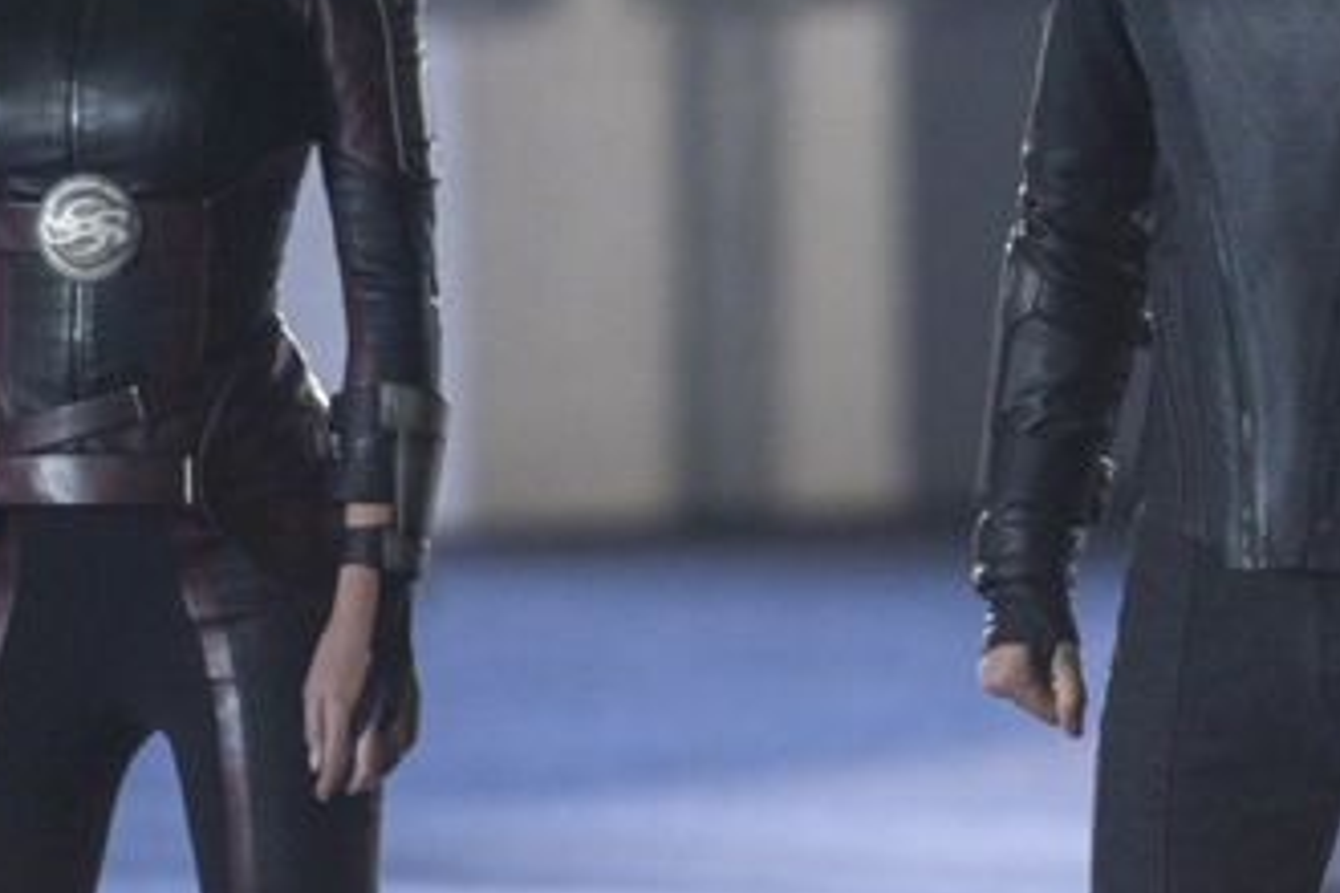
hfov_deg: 4.4
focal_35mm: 473
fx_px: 17605
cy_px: -32
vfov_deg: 2.9
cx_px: 747
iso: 3200
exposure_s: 1/100
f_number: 2.8
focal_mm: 200
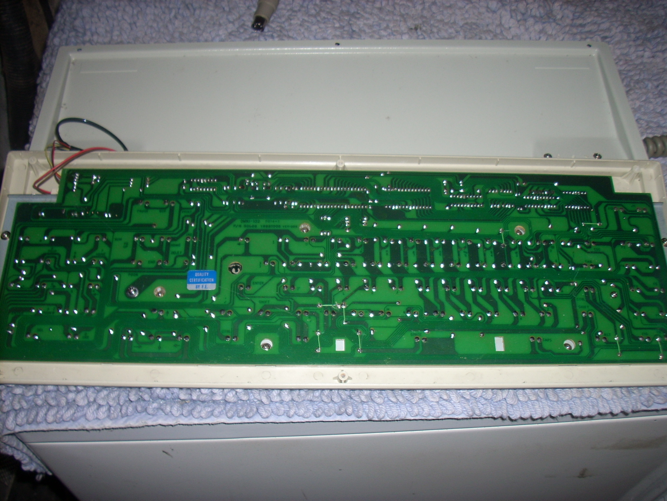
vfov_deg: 38.7
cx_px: 334
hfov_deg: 50.1
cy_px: 250
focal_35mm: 37
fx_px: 713
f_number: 2.8
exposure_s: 1/60
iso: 64
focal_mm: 6.2
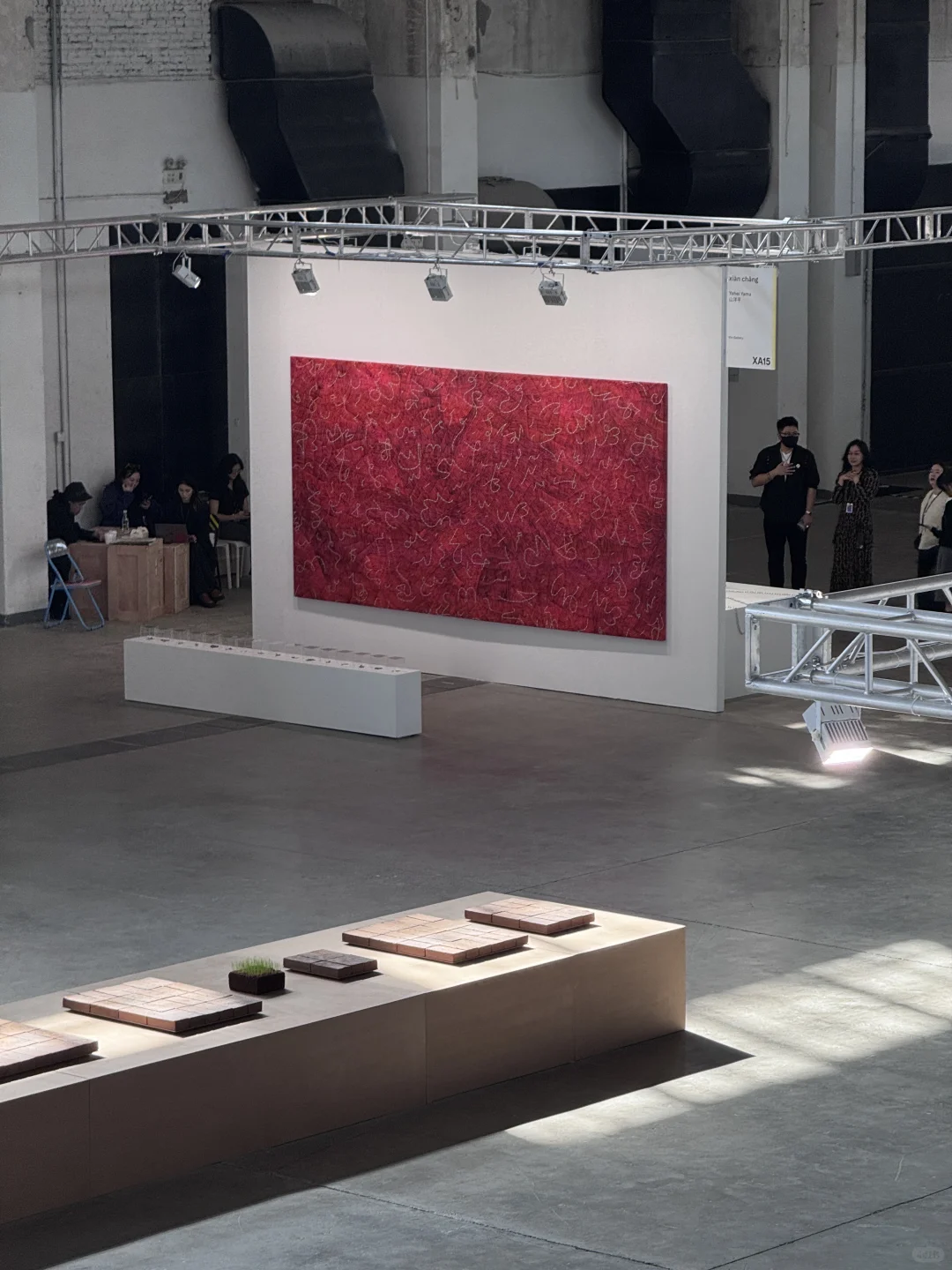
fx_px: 4400
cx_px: 476
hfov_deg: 12.3
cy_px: 635
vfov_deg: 16.4
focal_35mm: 120
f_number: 2.8
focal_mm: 15.66
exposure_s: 1/157
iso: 50
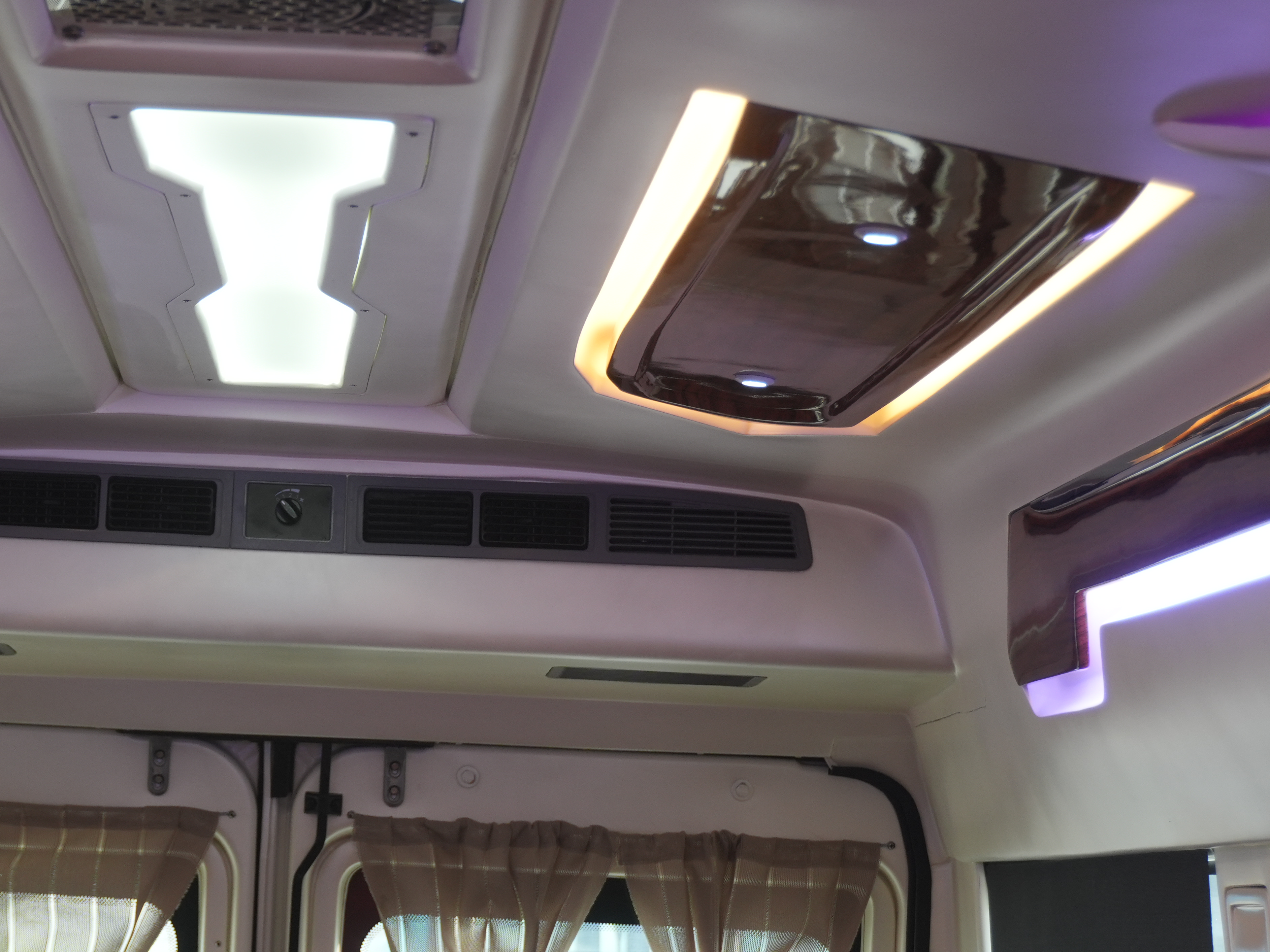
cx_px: 288
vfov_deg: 16.4
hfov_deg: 21.5
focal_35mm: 90
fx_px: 3302
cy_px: 523
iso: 320
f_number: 5.6
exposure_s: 1/100
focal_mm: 38
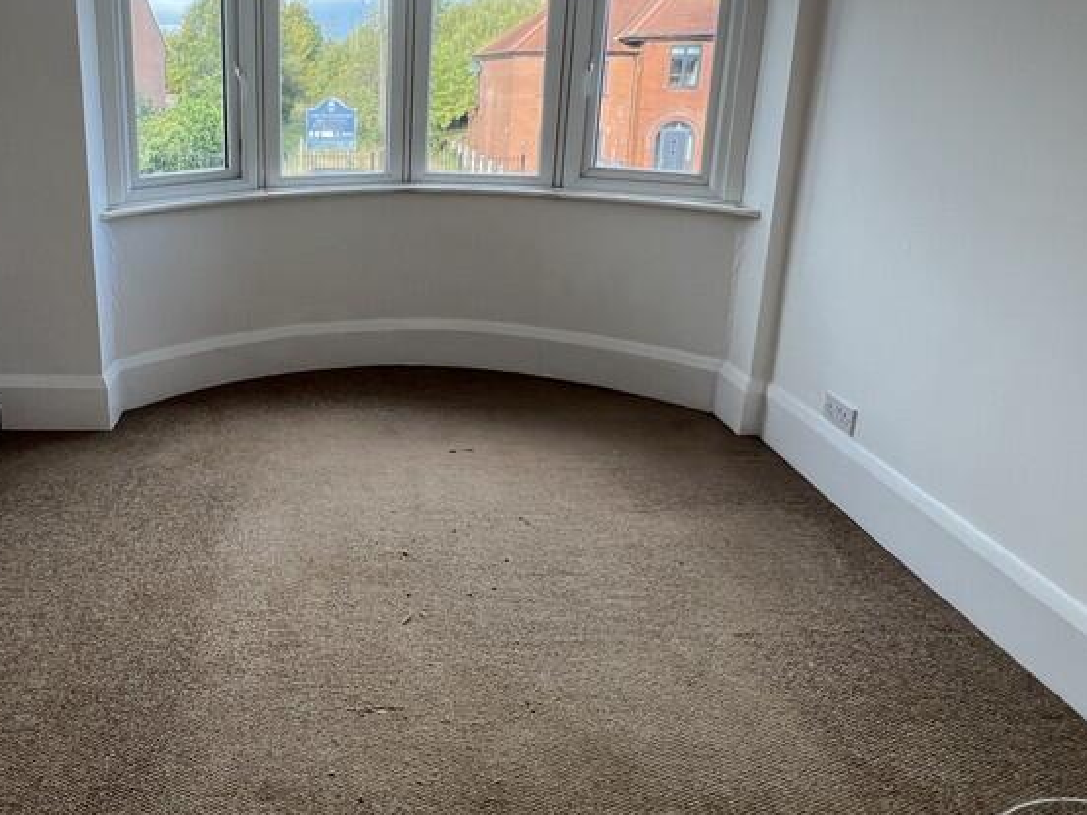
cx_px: 315
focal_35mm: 24
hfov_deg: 68.4
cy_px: 264
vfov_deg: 55.5
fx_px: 753
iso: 50
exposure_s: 1/100
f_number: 1.8
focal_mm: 1.57
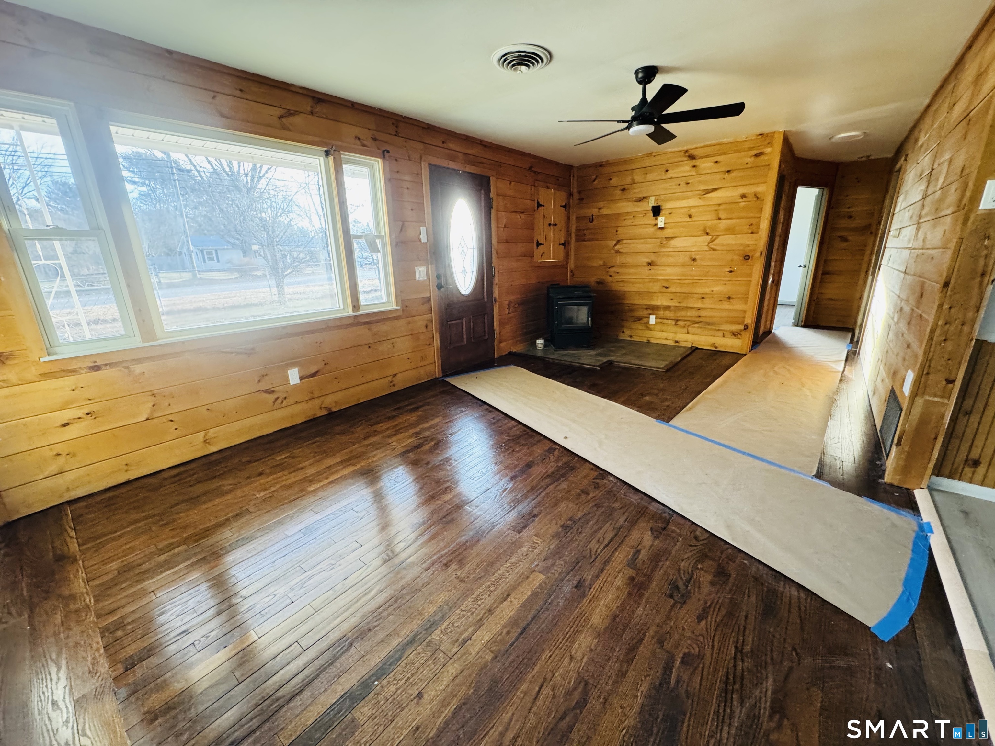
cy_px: 373
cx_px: 498
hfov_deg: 102.1
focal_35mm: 14
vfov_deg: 85.7
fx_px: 402
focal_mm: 2.22
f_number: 2.2
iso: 400
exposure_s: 1/60
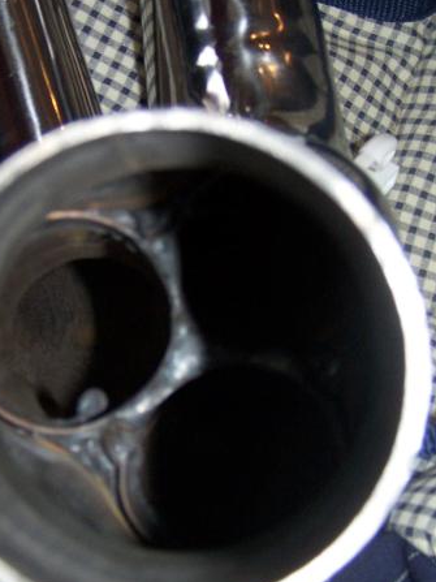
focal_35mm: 68
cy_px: 307
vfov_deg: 28.6
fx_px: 1143
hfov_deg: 21.6
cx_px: 182
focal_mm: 6.3
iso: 140
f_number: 2.8
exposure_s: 1/60
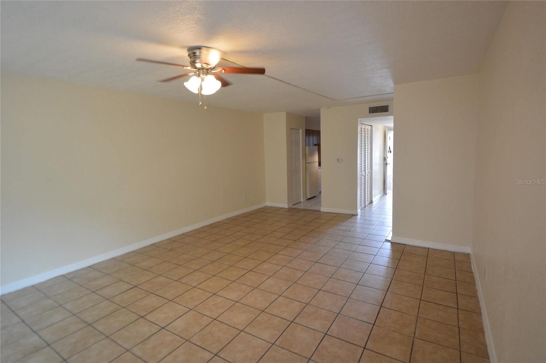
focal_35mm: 17
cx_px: 273
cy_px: 182
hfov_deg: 92.5
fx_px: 261
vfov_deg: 69.5
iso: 560
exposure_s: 1/60
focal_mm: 11.5
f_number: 3.5
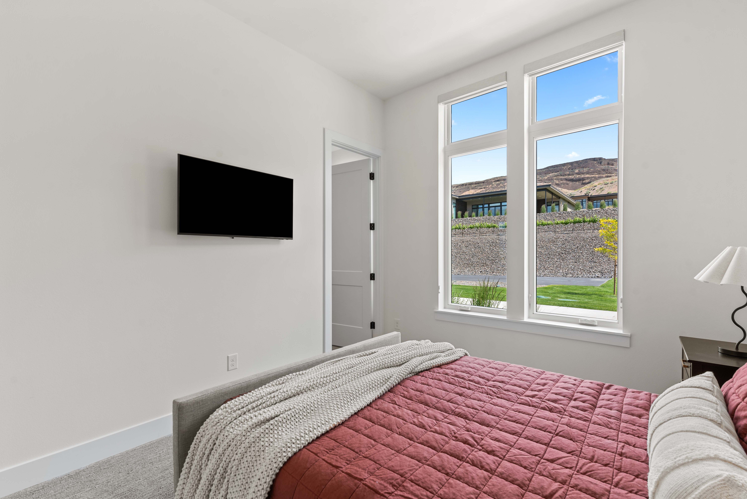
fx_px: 311
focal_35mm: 15
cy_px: 250
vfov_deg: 77.4
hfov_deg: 100.4
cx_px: 374
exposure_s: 1/15
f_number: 8
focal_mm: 15
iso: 200
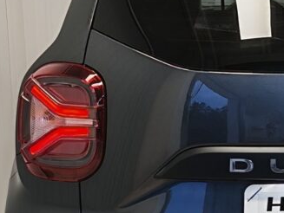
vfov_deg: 12.1
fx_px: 1002
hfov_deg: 15.5
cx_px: 351
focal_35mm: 122
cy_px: 154
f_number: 1.6
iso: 50
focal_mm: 5.4
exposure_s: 1/50
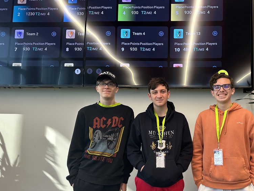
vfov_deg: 42.8
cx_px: 168
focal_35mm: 33
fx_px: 242
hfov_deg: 54.3
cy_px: 110
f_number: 1.78
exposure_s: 1/60
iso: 200
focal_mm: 6.86
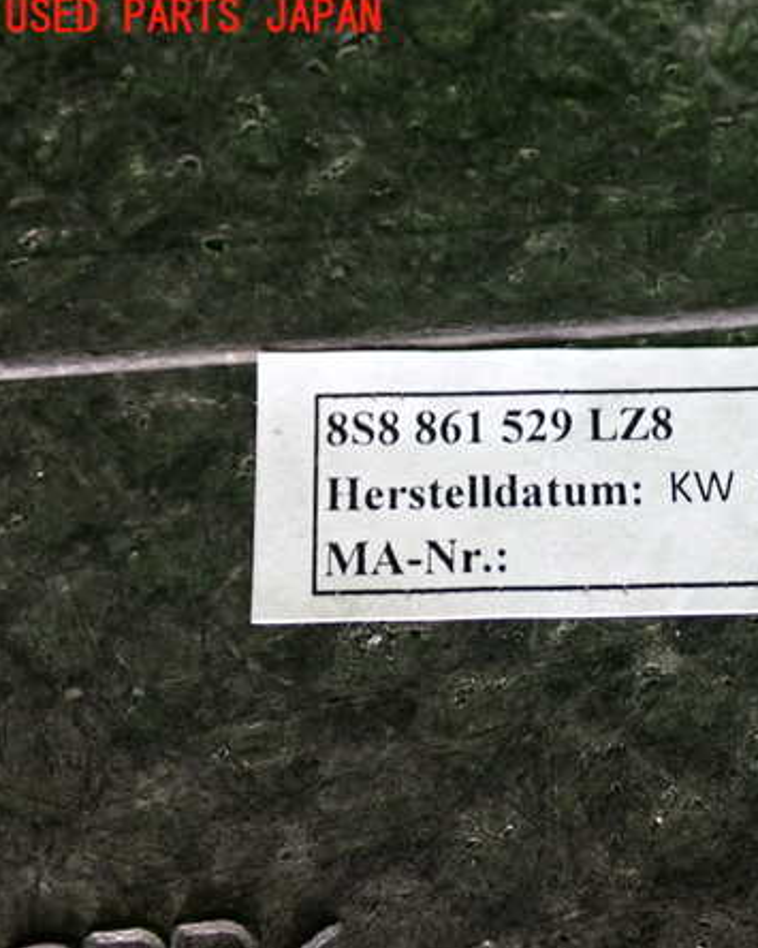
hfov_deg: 24.1
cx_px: 634
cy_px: 472
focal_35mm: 62
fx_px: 1739
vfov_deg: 30.5
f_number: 3.1
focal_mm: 8.4
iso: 320
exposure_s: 1/50
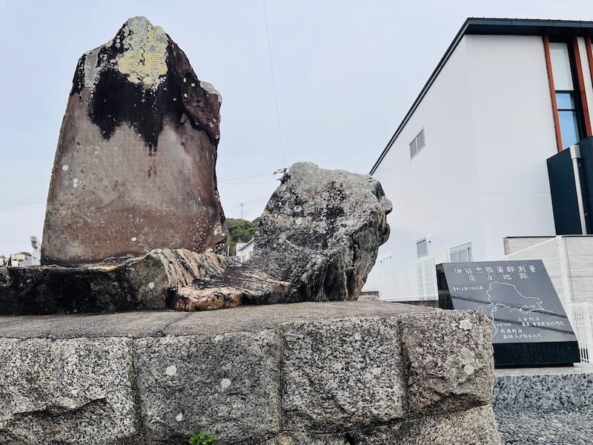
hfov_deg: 67.3
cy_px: 222
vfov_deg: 53.1
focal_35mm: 26
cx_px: 296
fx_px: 445
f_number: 1.5
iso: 50
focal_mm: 5.7
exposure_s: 1/2762
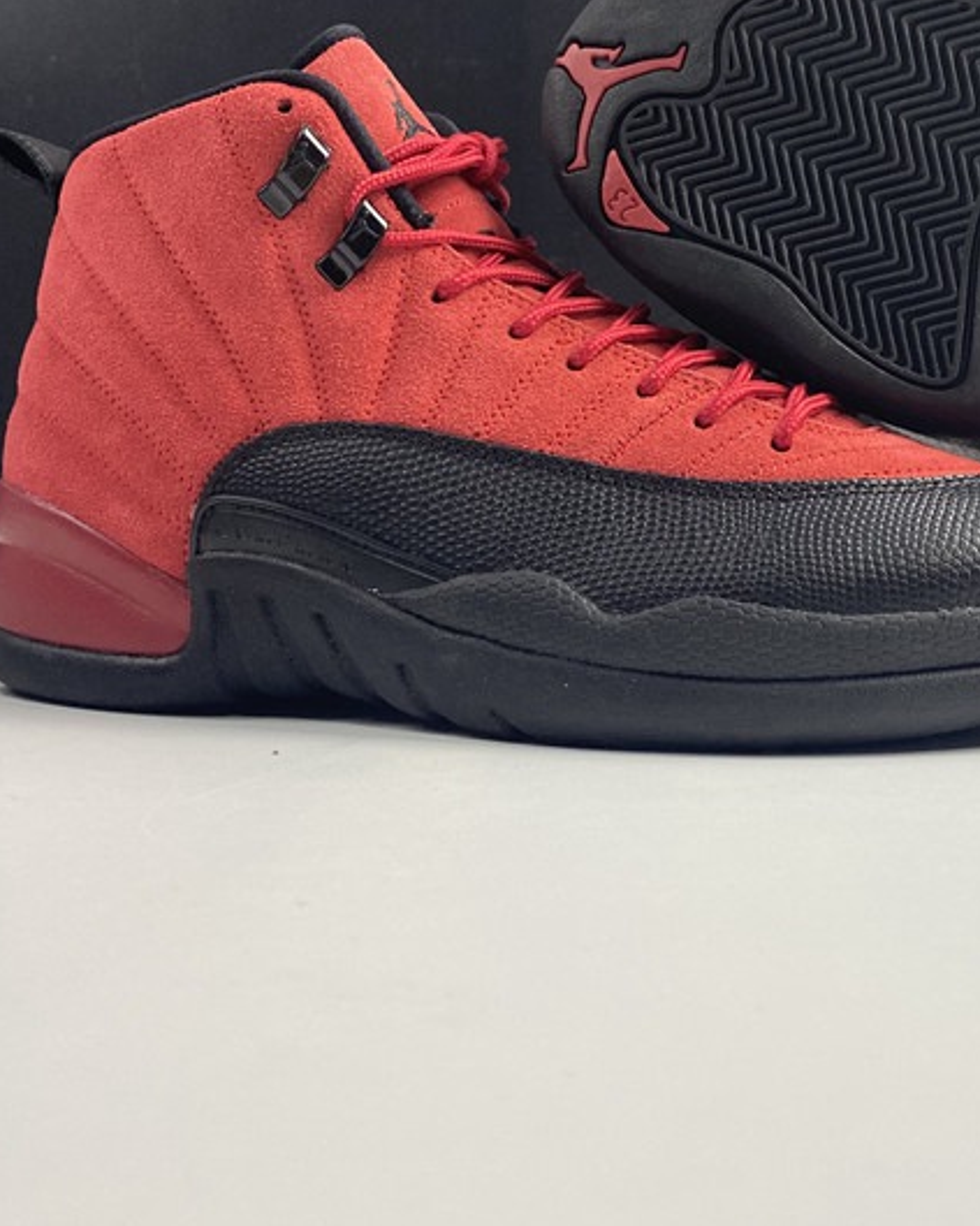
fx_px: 1741
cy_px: 452
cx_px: 744
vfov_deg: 38.5
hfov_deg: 30.9
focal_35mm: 48
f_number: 1.8
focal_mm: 4.25
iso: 80
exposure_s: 1/100
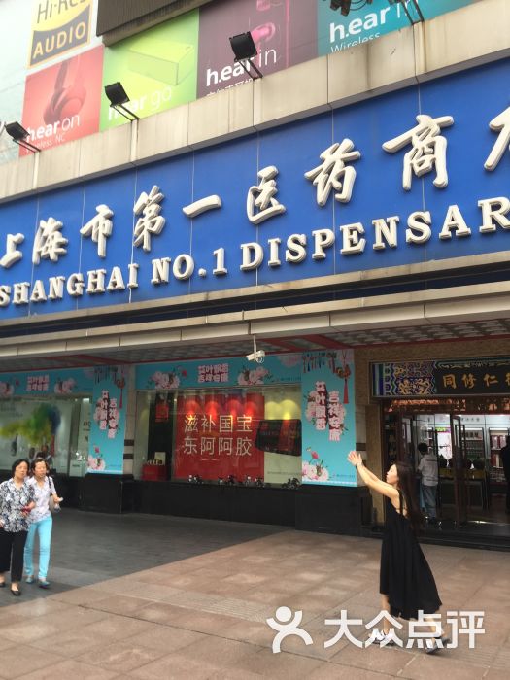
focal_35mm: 29
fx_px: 570
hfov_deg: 48.2
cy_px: 340
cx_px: 255
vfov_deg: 61.7
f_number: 2.2
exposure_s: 1/127
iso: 32
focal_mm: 4.15
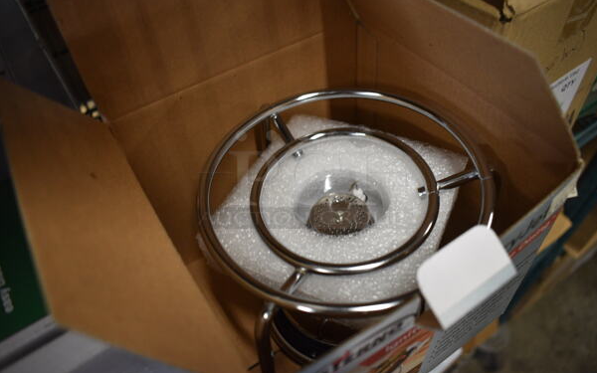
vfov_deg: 44.5
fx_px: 456
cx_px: 302
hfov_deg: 66.5
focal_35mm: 28
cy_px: 176
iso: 1000
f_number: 4
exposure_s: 1/60
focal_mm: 18
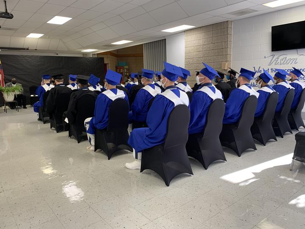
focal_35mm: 26
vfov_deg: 53.1
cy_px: 114
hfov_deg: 67.3
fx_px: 229
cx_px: 152
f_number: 1.8
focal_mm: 4.25
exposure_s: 1/60
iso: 80
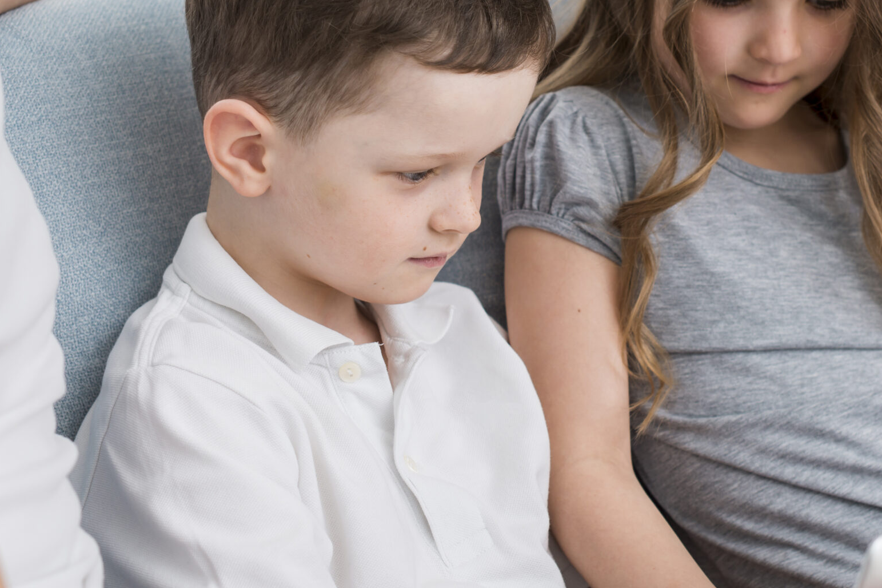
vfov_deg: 16.4
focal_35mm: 83
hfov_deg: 24.4
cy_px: 276
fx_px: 2033
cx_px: 541
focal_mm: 50
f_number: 4
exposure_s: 1/160
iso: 250
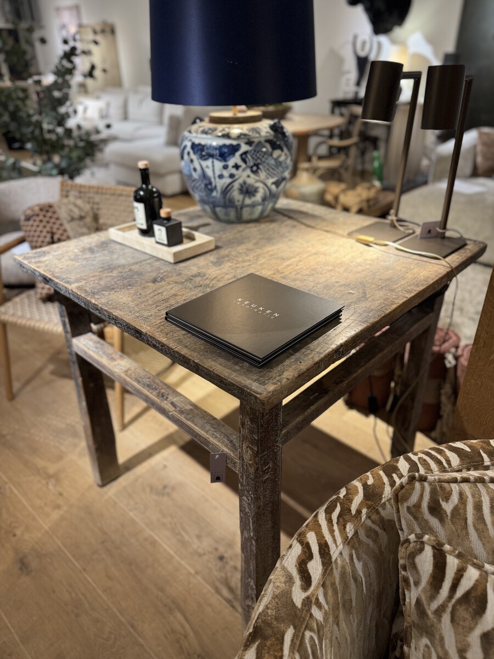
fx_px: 457
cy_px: 330
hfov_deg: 56.8
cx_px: 247
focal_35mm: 24
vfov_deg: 71.6
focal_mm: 6.76
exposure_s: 1/50
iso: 320
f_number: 1.78
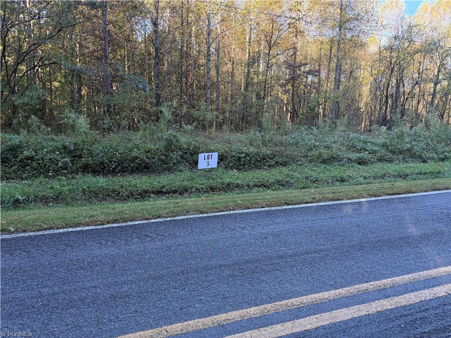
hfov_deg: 71.6
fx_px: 313
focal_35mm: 24
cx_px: 226
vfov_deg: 56.8
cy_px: 169
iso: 160
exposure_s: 1/239
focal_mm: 6.76
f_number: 1.78
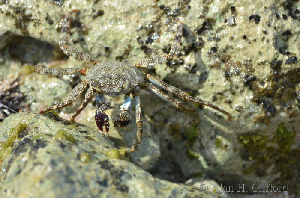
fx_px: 4239
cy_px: 99
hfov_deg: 4.1
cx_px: 150
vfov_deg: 2.7
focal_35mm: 510
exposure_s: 1/800
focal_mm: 340
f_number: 5.3
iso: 250
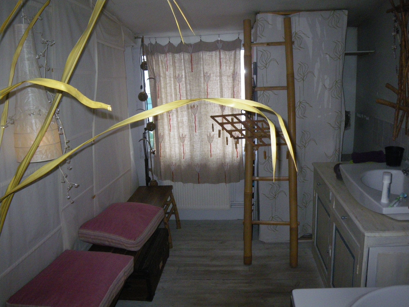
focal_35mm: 28
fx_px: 331
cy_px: 154
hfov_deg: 63.4
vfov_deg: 49.7
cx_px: 204
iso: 400
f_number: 3.5
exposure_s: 1/50
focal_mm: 5
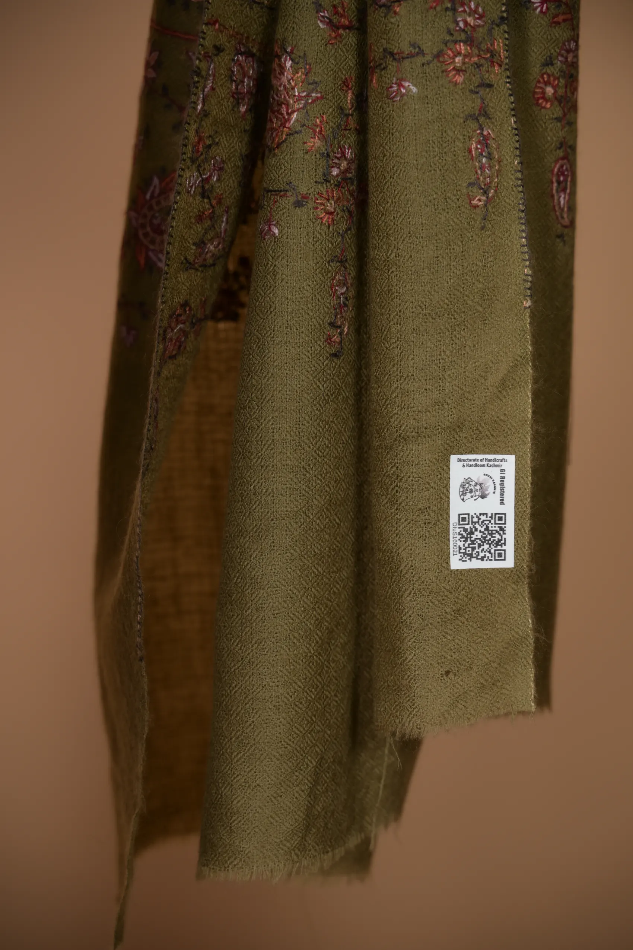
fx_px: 1978
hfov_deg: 18.2
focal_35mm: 75
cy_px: 475
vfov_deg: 27.0
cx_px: 316
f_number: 4
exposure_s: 1/320
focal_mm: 75
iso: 160
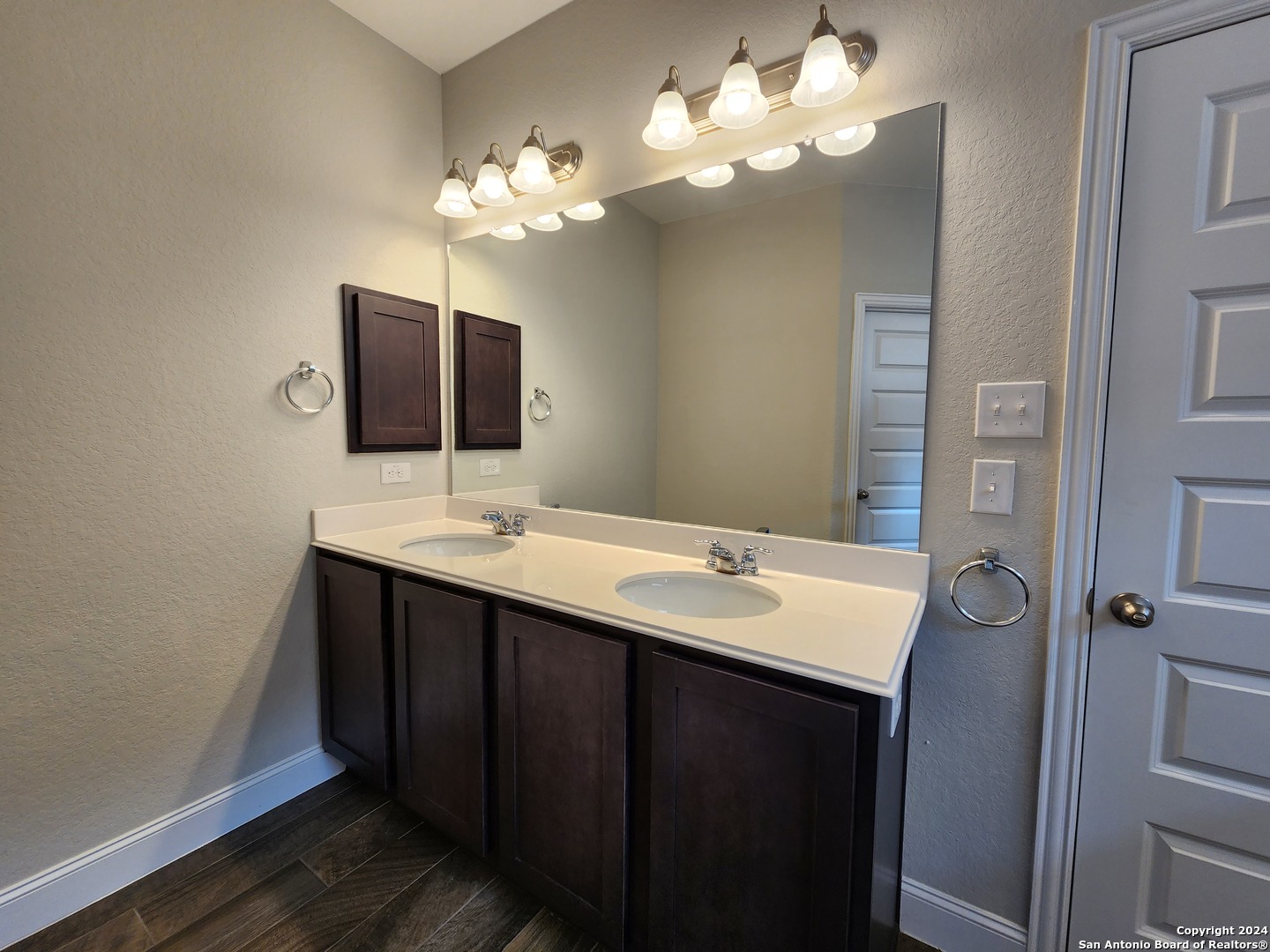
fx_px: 477
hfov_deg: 106.2
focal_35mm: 13
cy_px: 476
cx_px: 635
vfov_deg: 89.9
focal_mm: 2.2
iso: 64
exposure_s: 1/60
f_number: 2.2
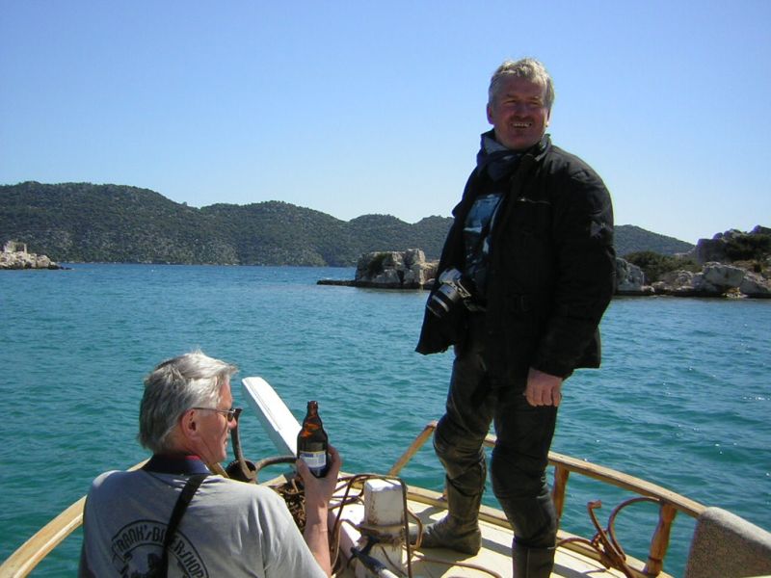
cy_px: 289
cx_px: 386
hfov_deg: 51.4
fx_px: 802
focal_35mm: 36
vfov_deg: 39.7
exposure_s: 1/423
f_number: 5.2
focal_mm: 4.7
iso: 50
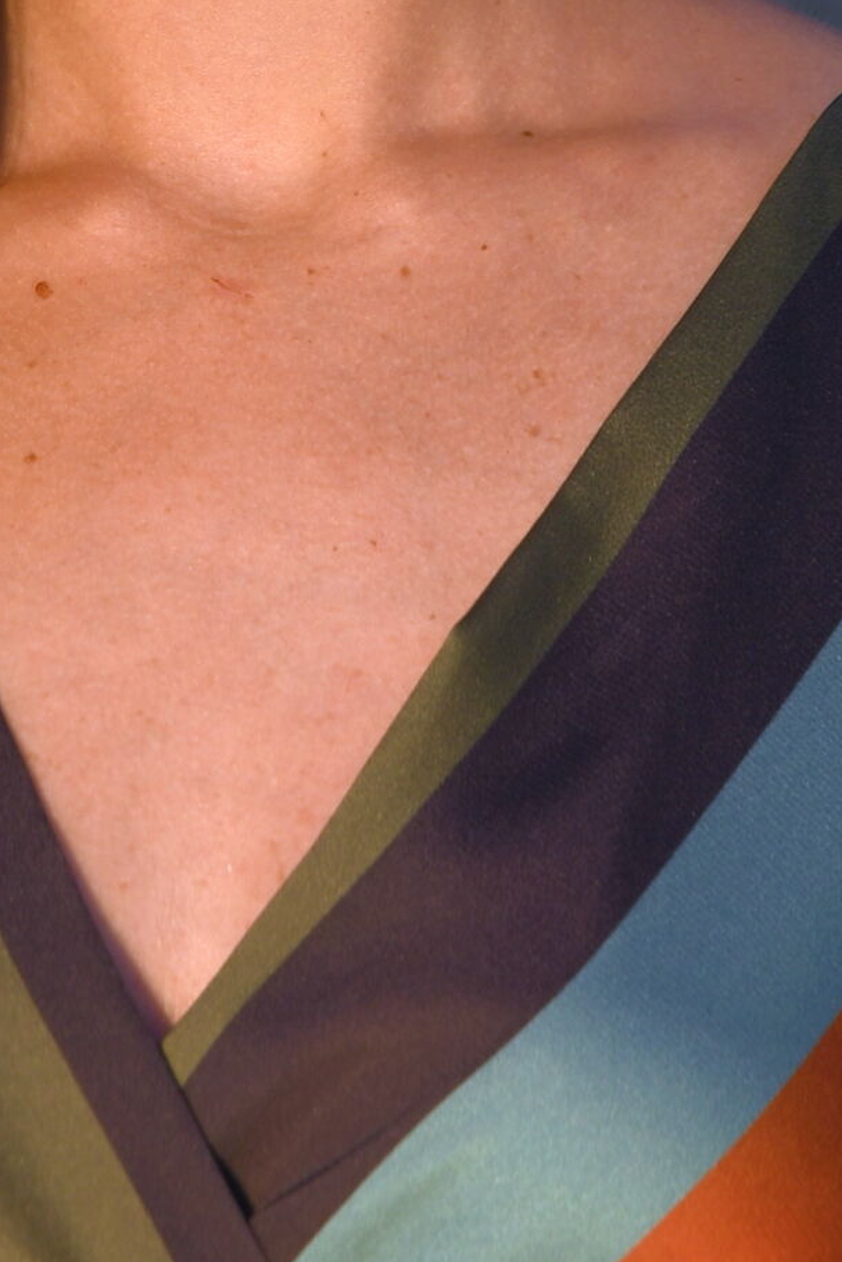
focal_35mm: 336
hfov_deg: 4.1
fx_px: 11794
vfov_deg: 6.1
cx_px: 298
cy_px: -46
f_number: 6.3
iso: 125
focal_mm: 85
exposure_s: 1/320
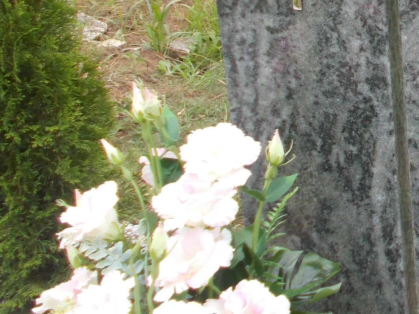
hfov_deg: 20.8
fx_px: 1029
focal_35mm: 85
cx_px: 558
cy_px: 10
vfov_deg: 17.0
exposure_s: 1/200
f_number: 3.2
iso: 80
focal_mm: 4.6
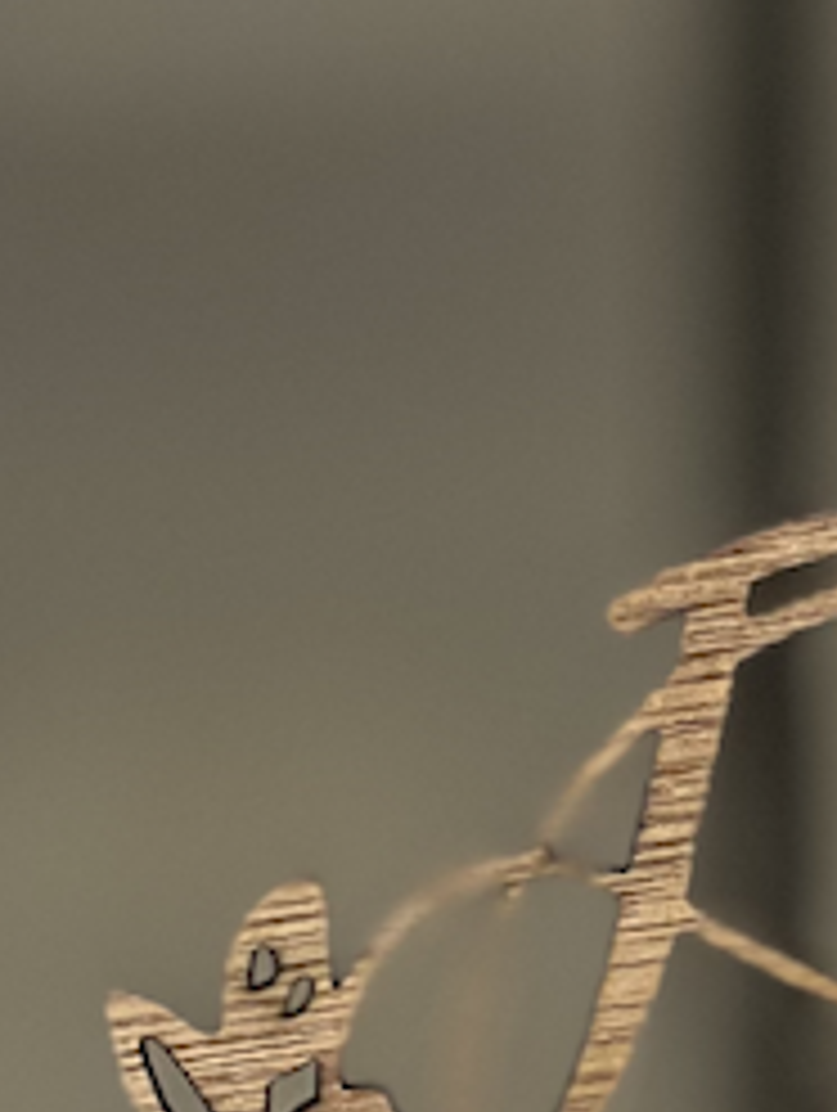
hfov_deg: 3.6
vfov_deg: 4.6
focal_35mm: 415
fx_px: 13345
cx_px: 1094
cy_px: 2848
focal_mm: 9
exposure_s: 1/50
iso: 160
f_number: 2.8
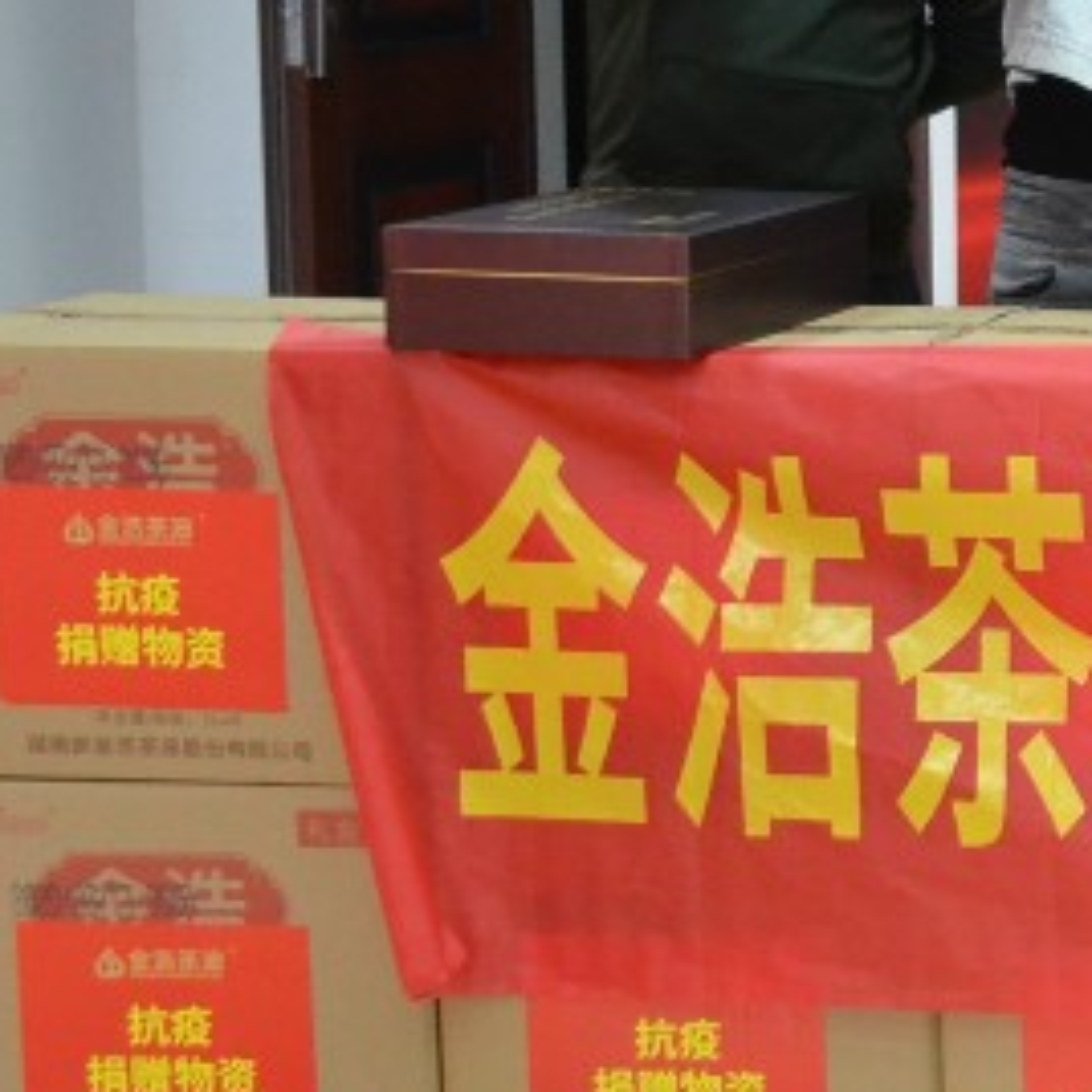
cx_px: 2021
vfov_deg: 18.1
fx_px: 3391
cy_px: 151
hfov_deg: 15.5
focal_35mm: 95
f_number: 4
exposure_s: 1/60
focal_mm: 20
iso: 2500
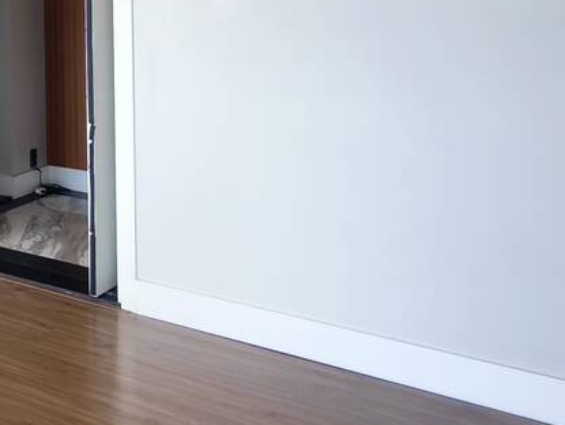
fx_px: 849
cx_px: -176
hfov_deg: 29.4
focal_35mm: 52
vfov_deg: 26.8
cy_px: 20
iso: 160
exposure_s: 1/60
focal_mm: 1.91
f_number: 2.2
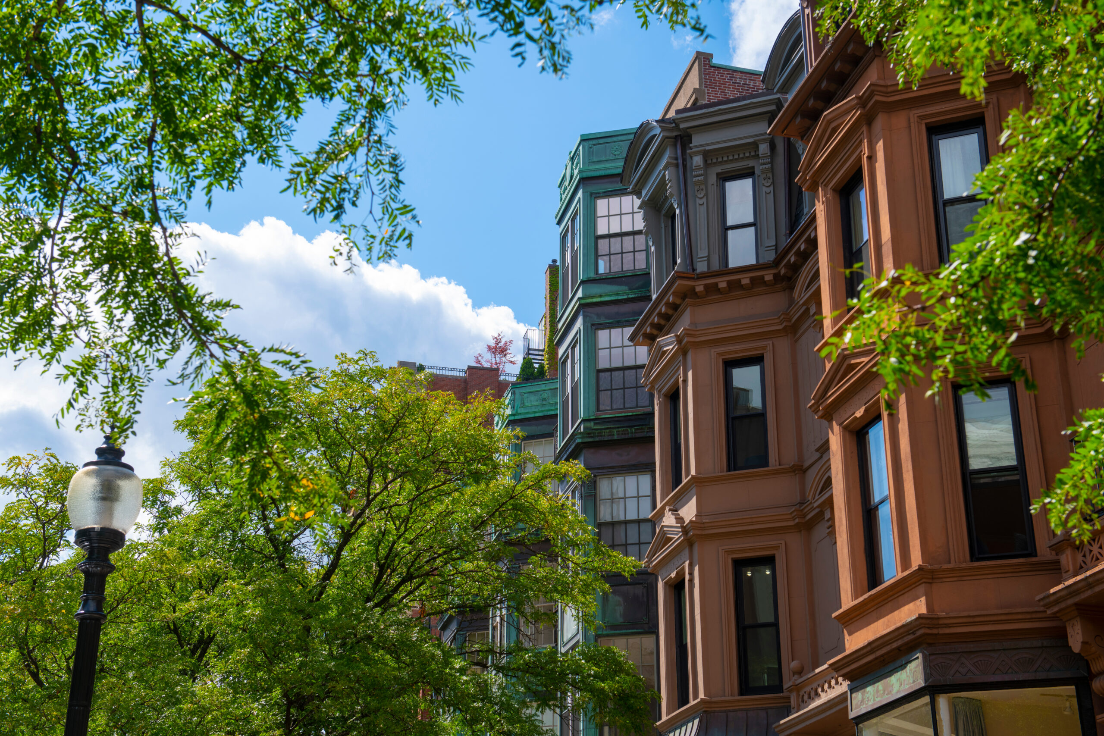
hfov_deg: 38.2
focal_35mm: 52
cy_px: 368
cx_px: 552
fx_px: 1595
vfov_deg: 26.0
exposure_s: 1/200
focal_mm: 52
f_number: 8
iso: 100
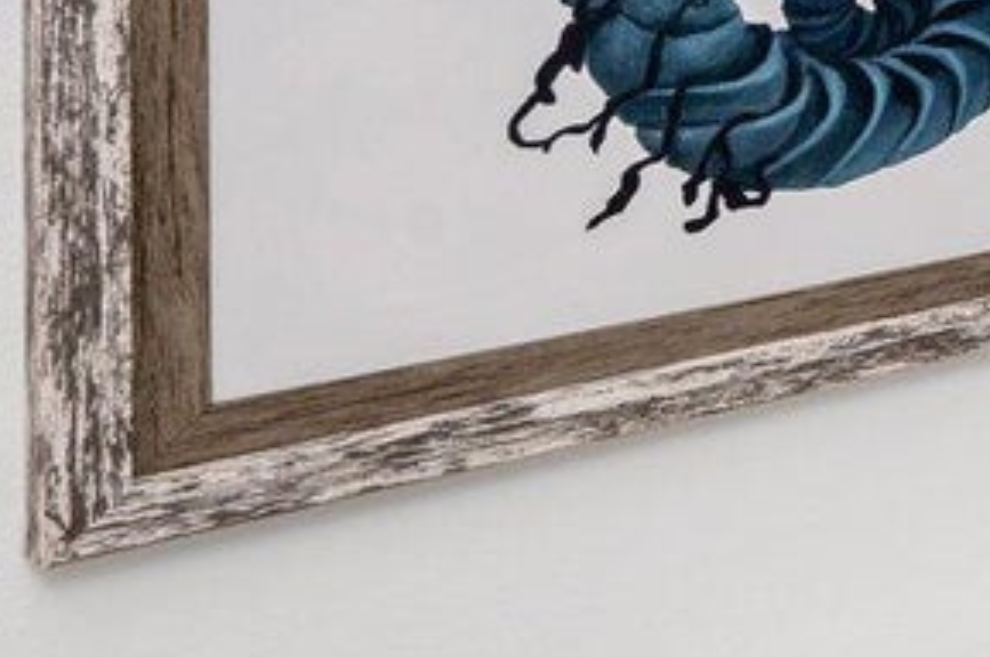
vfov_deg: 15.8
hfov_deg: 14.3
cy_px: -294
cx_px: 2477
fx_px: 2197
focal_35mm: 80
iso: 125
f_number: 9
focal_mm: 15
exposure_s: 1/50
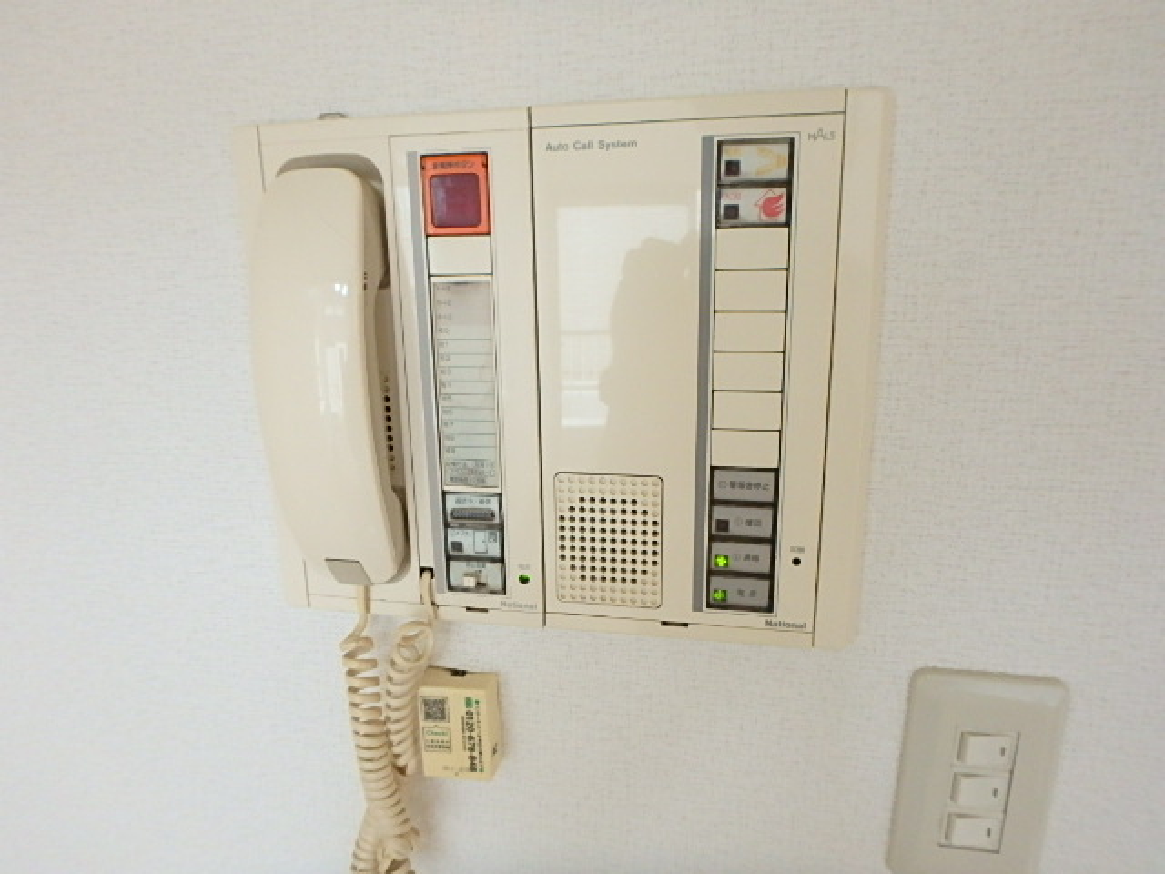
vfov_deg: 63.4
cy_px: 437
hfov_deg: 79.0
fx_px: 707
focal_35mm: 21
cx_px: 582
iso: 500
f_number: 3.5
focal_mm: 3.7
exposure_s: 1/30
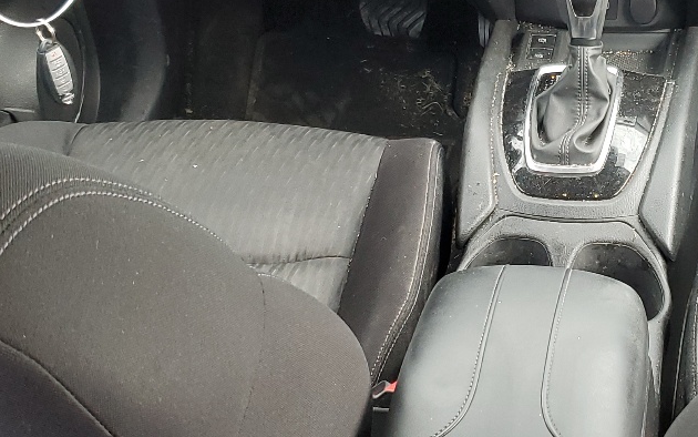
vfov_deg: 18.6
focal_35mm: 70
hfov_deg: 28.8
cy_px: 197
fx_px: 1332
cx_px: 547
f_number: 1.5
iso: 86
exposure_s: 1/120
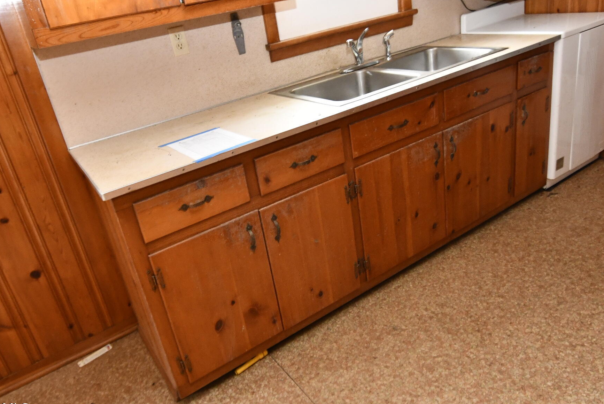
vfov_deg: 48.0
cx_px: 296
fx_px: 453
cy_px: 182
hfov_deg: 67.3
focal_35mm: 27
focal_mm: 11
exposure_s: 1/60
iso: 1600
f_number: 4
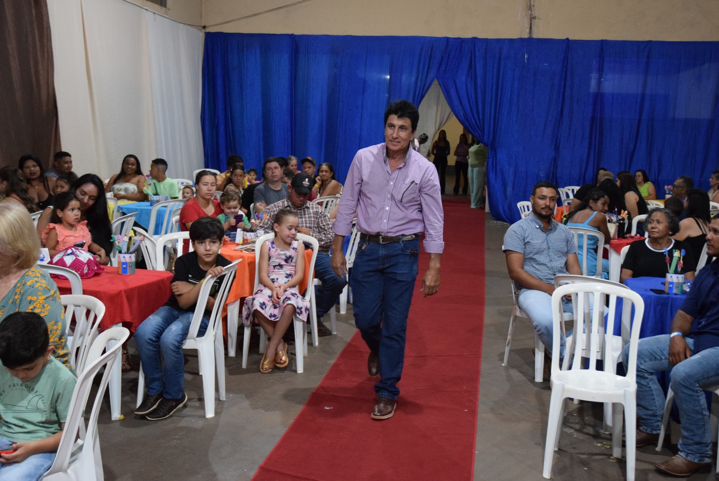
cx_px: 360
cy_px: 240
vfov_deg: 33.1
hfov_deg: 47.9
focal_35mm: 40
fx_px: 809
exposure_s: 1/60
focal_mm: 27
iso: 3200
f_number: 3.8
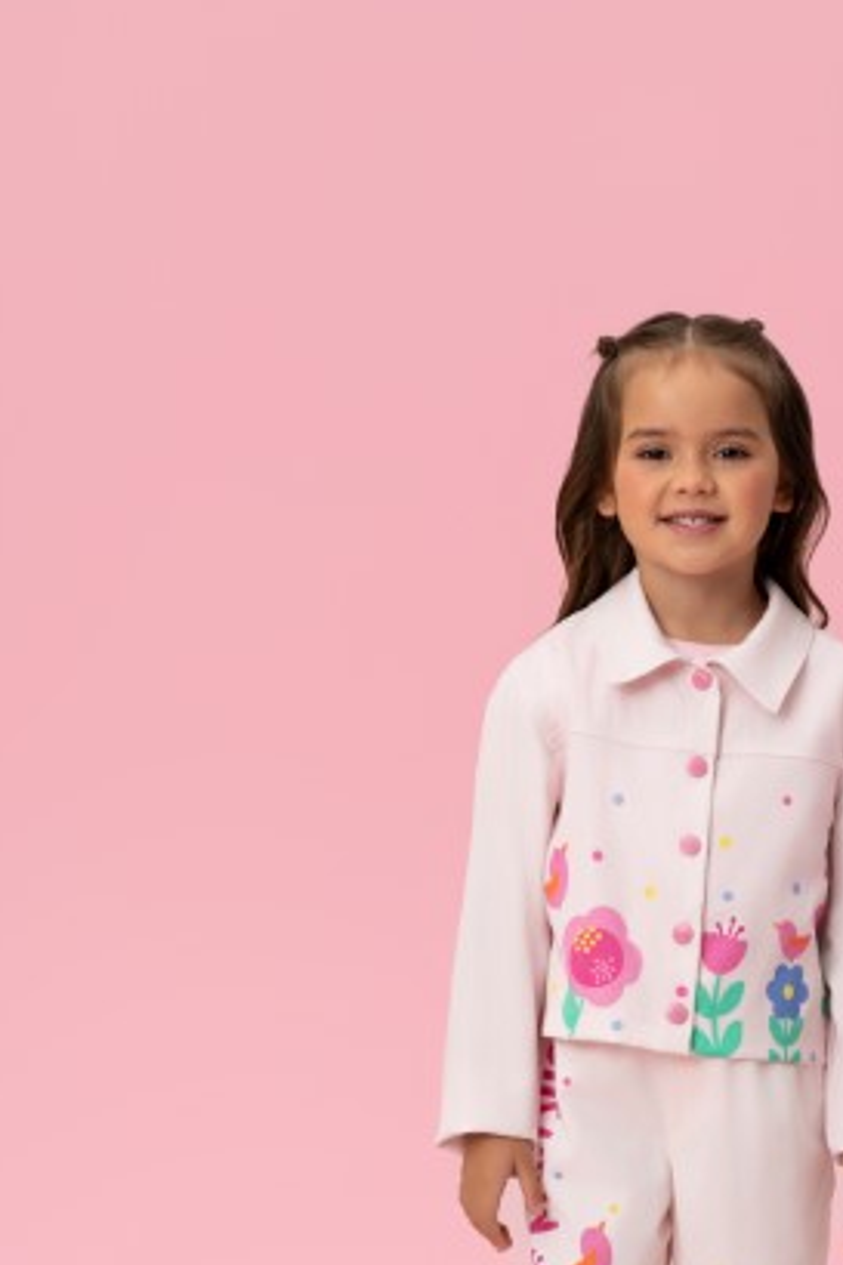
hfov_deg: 10.1
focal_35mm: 135
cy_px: 1000
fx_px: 4746
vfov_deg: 15.1
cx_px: 670
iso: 100
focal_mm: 72
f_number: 6.3
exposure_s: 1/125
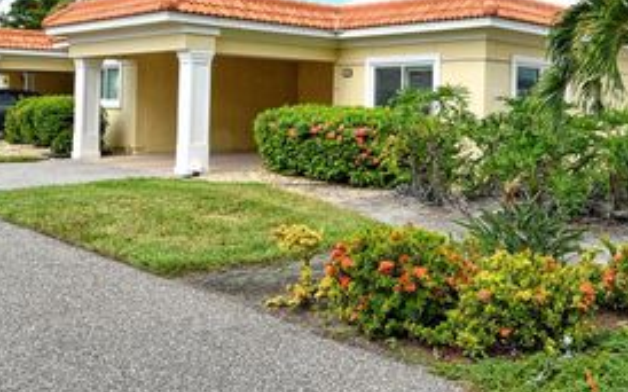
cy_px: 86
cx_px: 413
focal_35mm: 39
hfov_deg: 49.6
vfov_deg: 32.0
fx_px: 667
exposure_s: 1/250
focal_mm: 14
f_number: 16
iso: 640
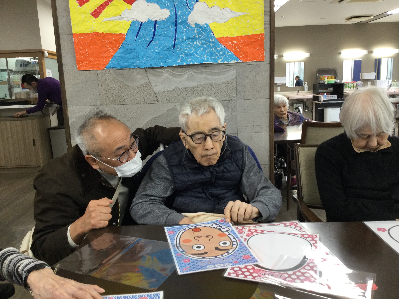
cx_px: 200
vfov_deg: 45.4
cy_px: 150
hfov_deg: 58.4
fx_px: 357
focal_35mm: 31
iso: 50
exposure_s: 1/30
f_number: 2.4
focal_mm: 3.3
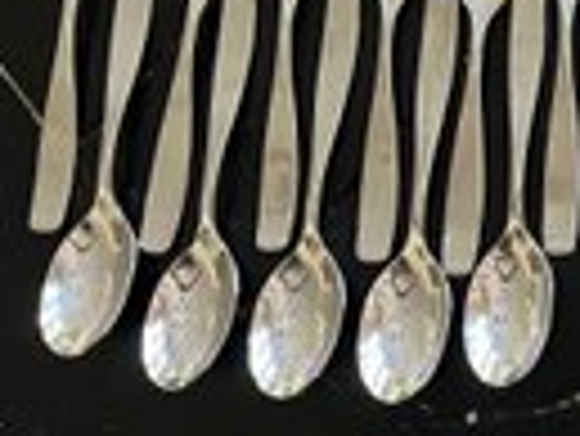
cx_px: 731
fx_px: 1157
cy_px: -65
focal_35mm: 69
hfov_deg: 24.9
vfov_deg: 20.2
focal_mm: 5.1
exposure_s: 1/60
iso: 250
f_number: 1.6
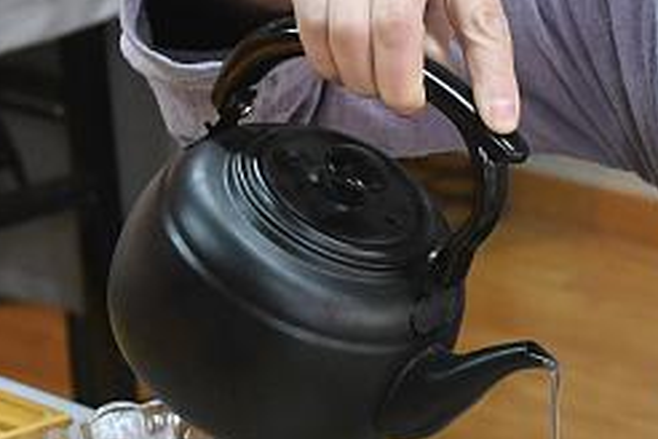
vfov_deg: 7.4
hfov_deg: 10.9
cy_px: 233
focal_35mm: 185
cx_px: 792
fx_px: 3381
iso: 2000
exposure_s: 1/100
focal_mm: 38
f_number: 5
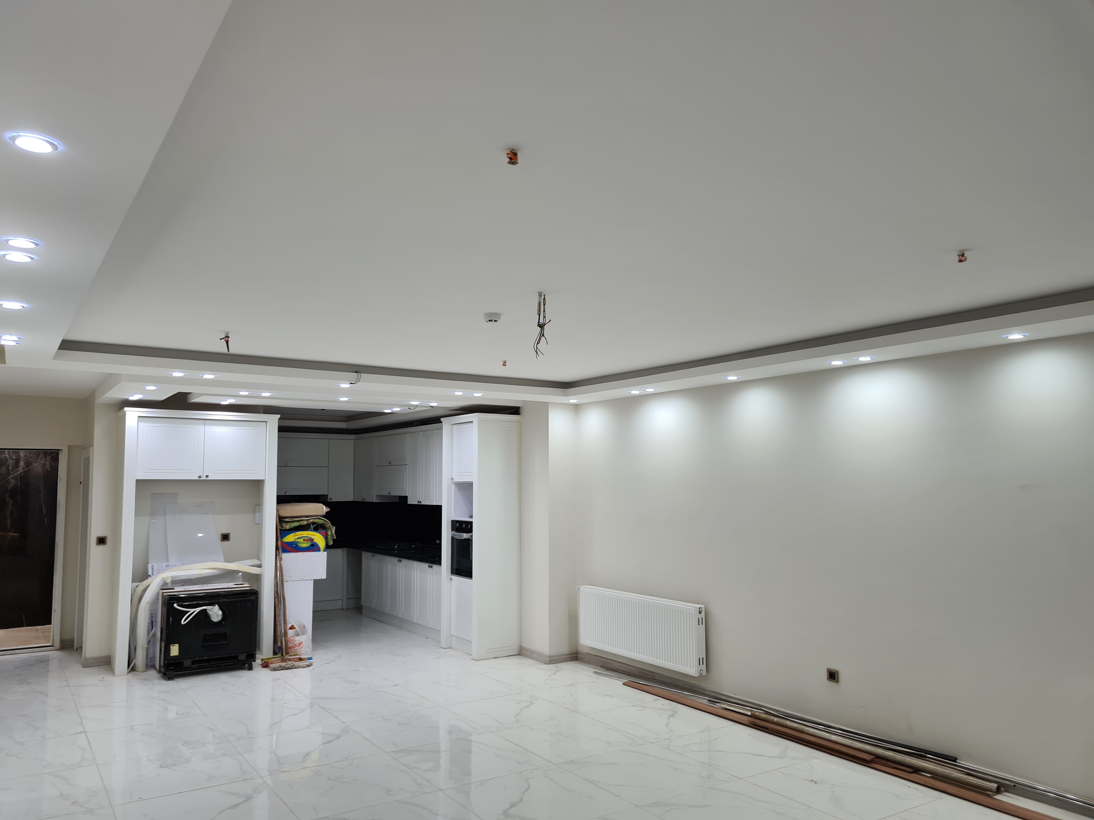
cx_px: 547
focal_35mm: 26
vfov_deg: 53.1
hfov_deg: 67.3
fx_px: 822
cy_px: 410
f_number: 1.8
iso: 80
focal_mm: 5.4
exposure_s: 1/50
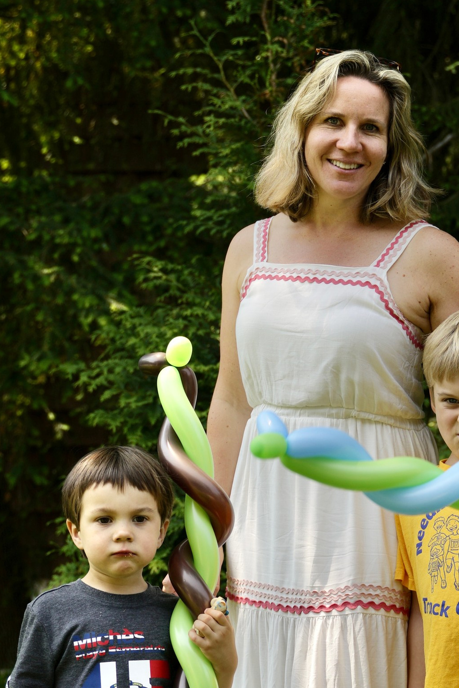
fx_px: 1778
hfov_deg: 14.6
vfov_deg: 21.9
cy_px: 350
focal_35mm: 93
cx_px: 369
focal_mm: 35
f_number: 2.8
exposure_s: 1/640
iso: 50
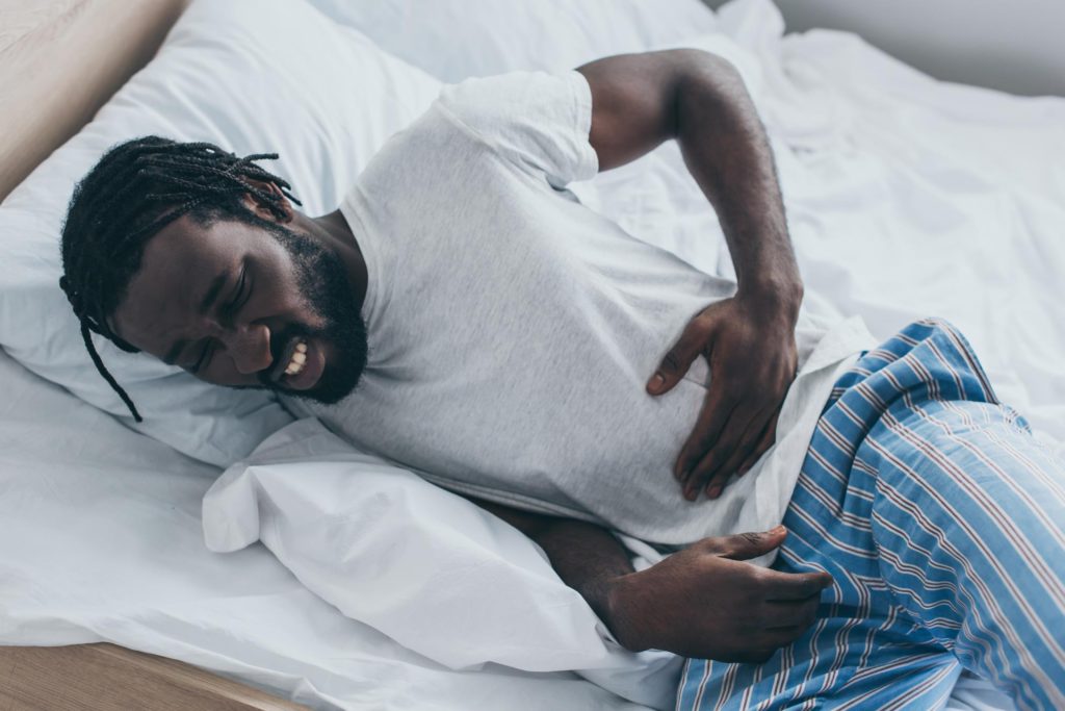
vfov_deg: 27.0
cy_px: 356
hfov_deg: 39.6
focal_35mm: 50
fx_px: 1479
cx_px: 532
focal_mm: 50
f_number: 3.5
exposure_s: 1/100
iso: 400
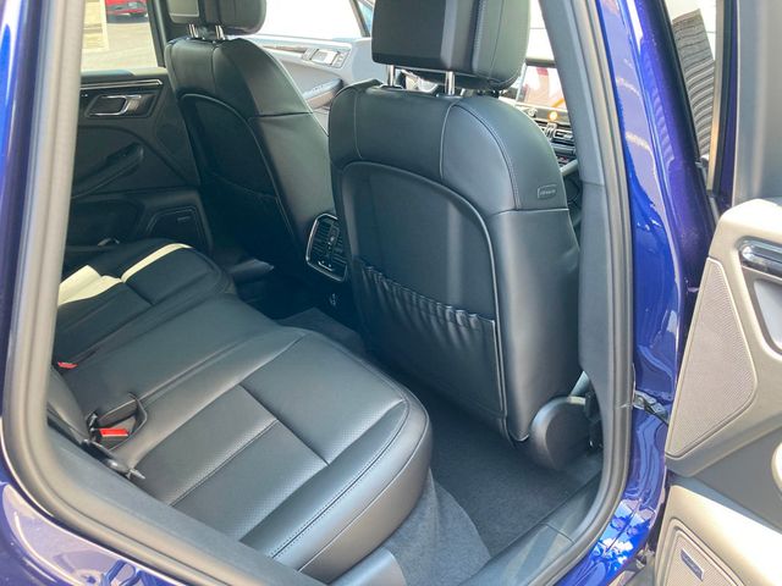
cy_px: 293
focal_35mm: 28
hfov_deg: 63.4
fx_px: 633
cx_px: 391
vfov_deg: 49.7
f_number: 1.8
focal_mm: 3.99
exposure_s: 1/84
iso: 80
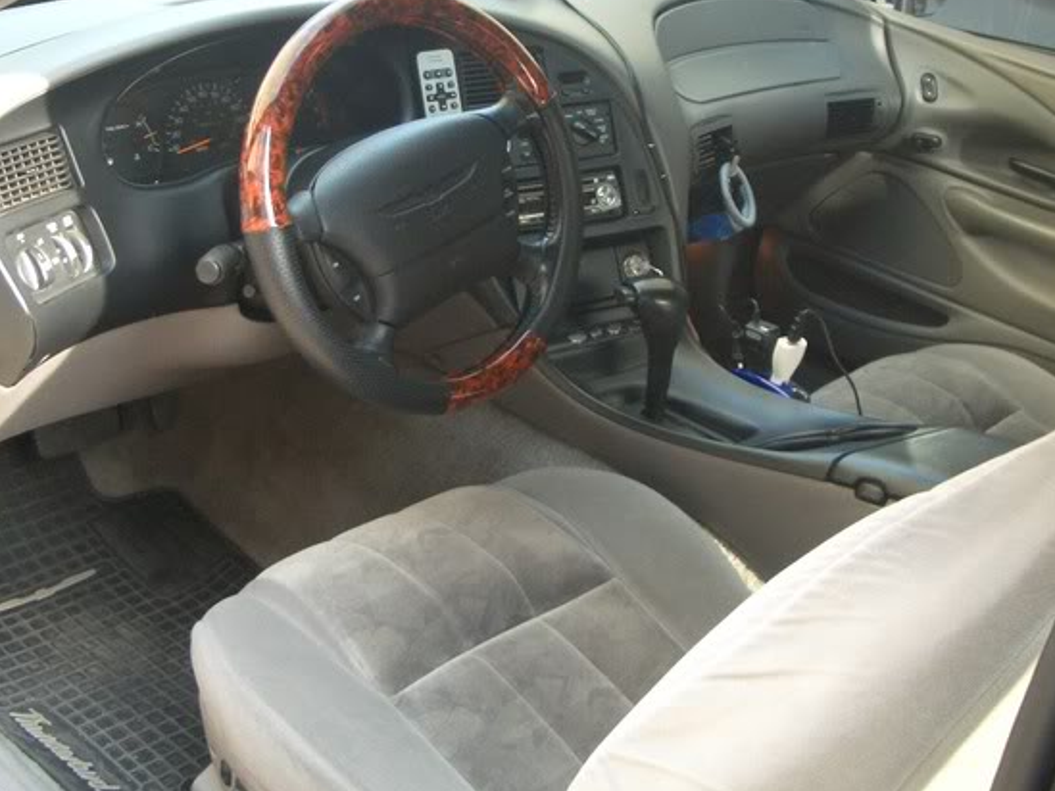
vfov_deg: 28.4
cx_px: 455
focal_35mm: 51
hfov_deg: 37.4
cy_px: 269
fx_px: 1555
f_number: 2.6
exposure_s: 1/80
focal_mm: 5.8
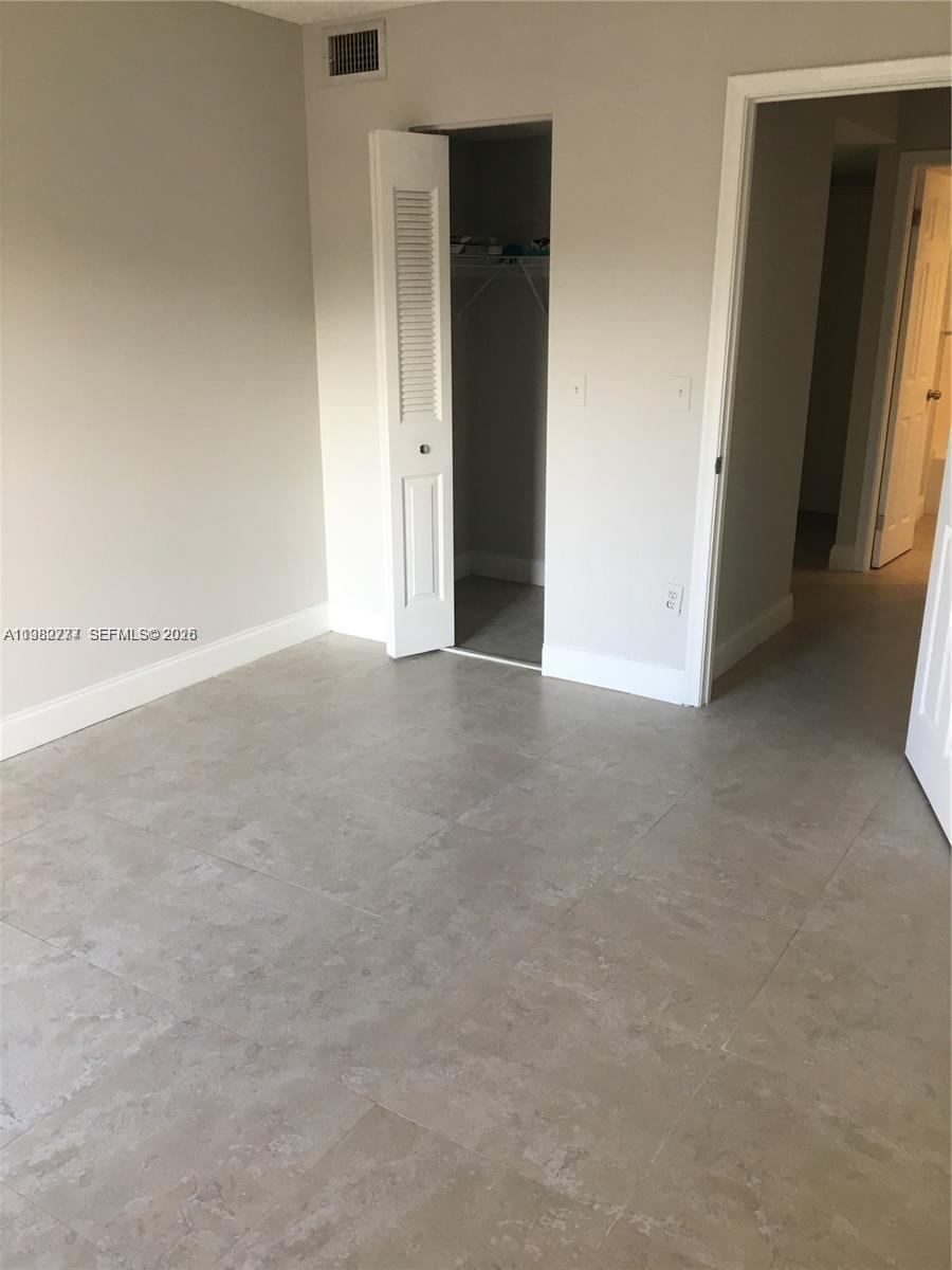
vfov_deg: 61.7
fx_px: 1063
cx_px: 476
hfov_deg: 48.2
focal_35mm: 29
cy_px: 635
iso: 32
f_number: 2.2
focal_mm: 4.15
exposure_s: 1/33
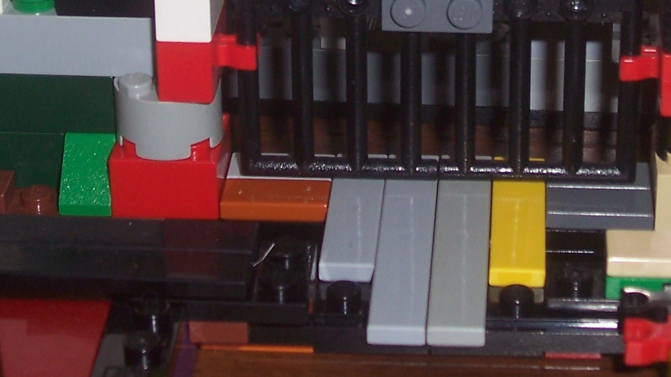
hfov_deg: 17.7
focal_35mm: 121
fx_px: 2153
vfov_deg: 9.8
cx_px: 468
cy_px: -108
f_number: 3.4
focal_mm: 8.6
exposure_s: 1/60
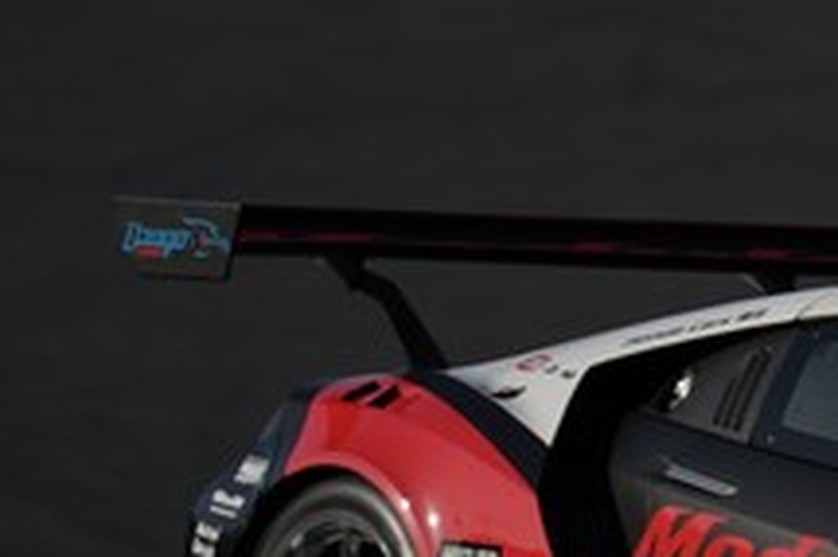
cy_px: 347
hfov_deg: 1.0
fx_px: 46681
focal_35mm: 2007
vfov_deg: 0.7
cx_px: 1337
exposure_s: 1/500
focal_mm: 600
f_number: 6.3
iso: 50
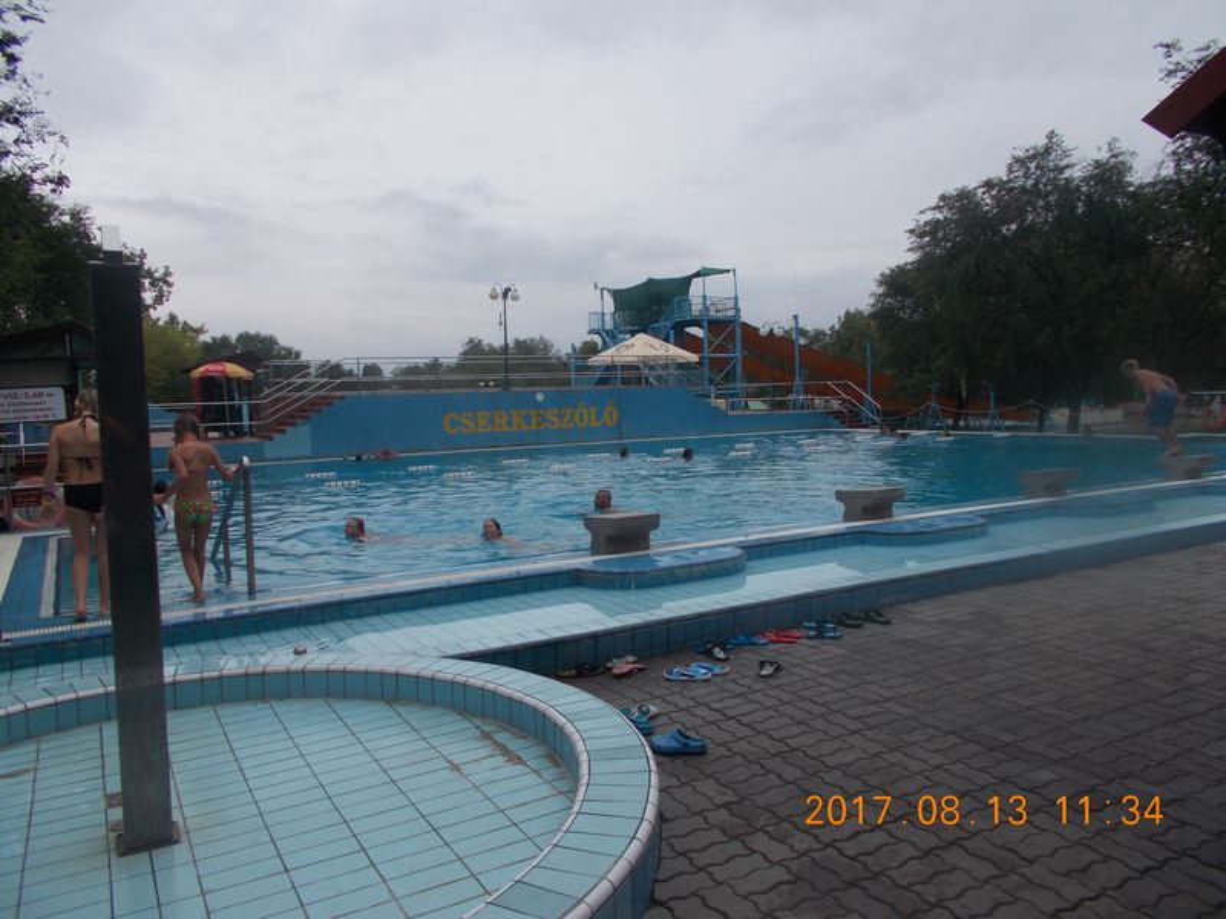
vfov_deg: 53.1
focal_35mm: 26
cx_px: 613
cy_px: 460
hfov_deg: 67.3
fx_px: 921
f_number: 8
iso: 80
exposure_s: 1/125
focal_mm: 4.6
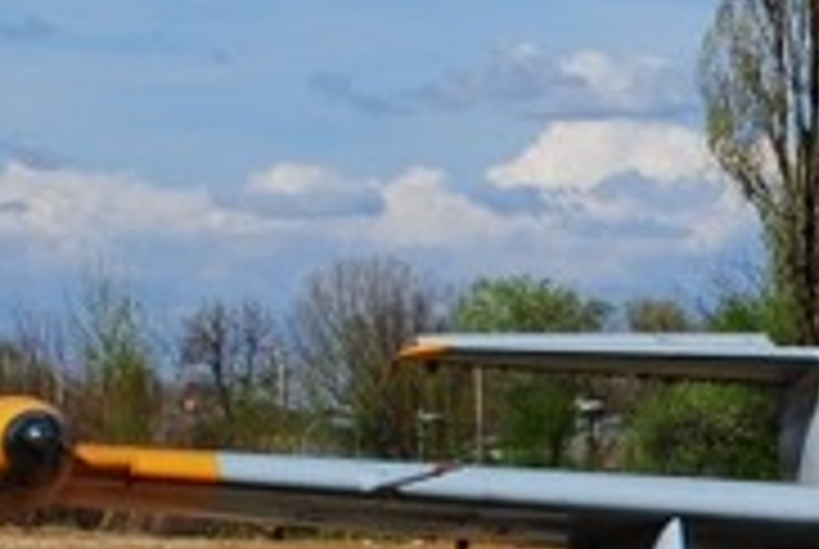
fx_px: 3304
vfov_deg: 9.5
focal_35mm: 145
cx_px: 1467
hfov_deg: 12.8
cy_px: 392
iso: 100
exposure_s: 1/320
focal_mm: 22
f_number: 9
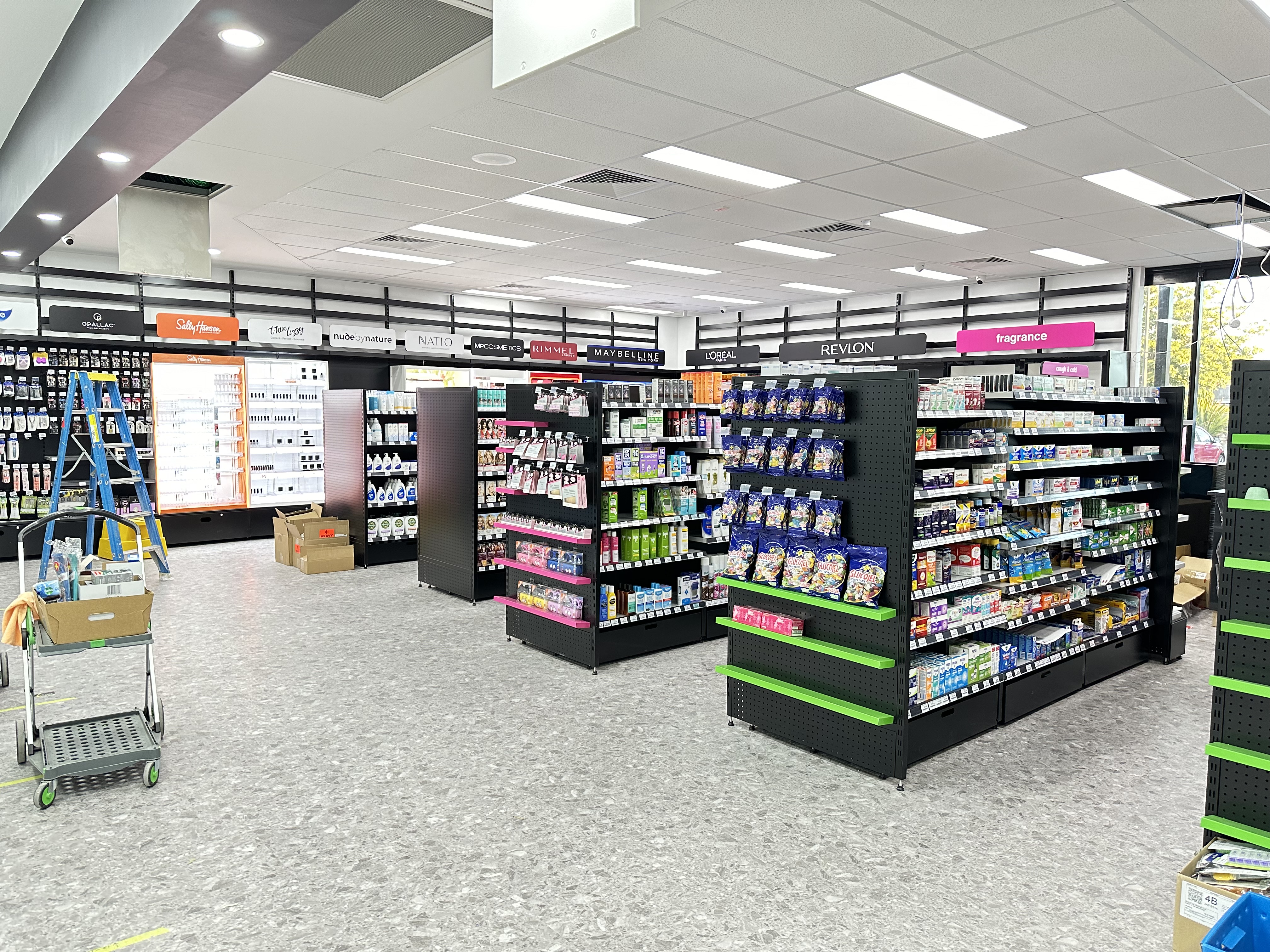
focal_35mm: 24
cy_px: 476
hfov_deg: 71.6
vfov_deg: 56.8
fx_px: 881
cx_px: 635
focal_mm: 6.86
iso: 250
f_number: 1.78
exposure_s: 1/50
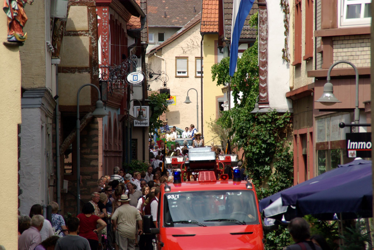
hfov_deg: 6.9
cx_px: 187
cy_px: 125
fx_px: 3120
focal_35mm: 300
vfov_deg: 4.6
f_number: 8
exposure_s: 1/500
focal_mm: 200
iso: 400
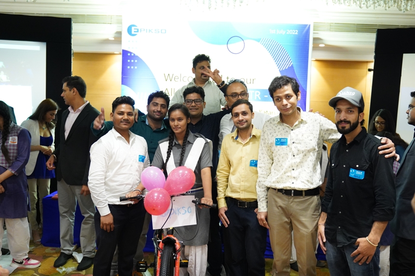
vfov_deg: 40.0
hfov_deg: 57.2
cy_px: 138
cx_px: 208
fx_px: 380
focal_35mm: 33
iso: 6400
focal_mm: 33
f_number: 3.5
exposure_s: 1/160
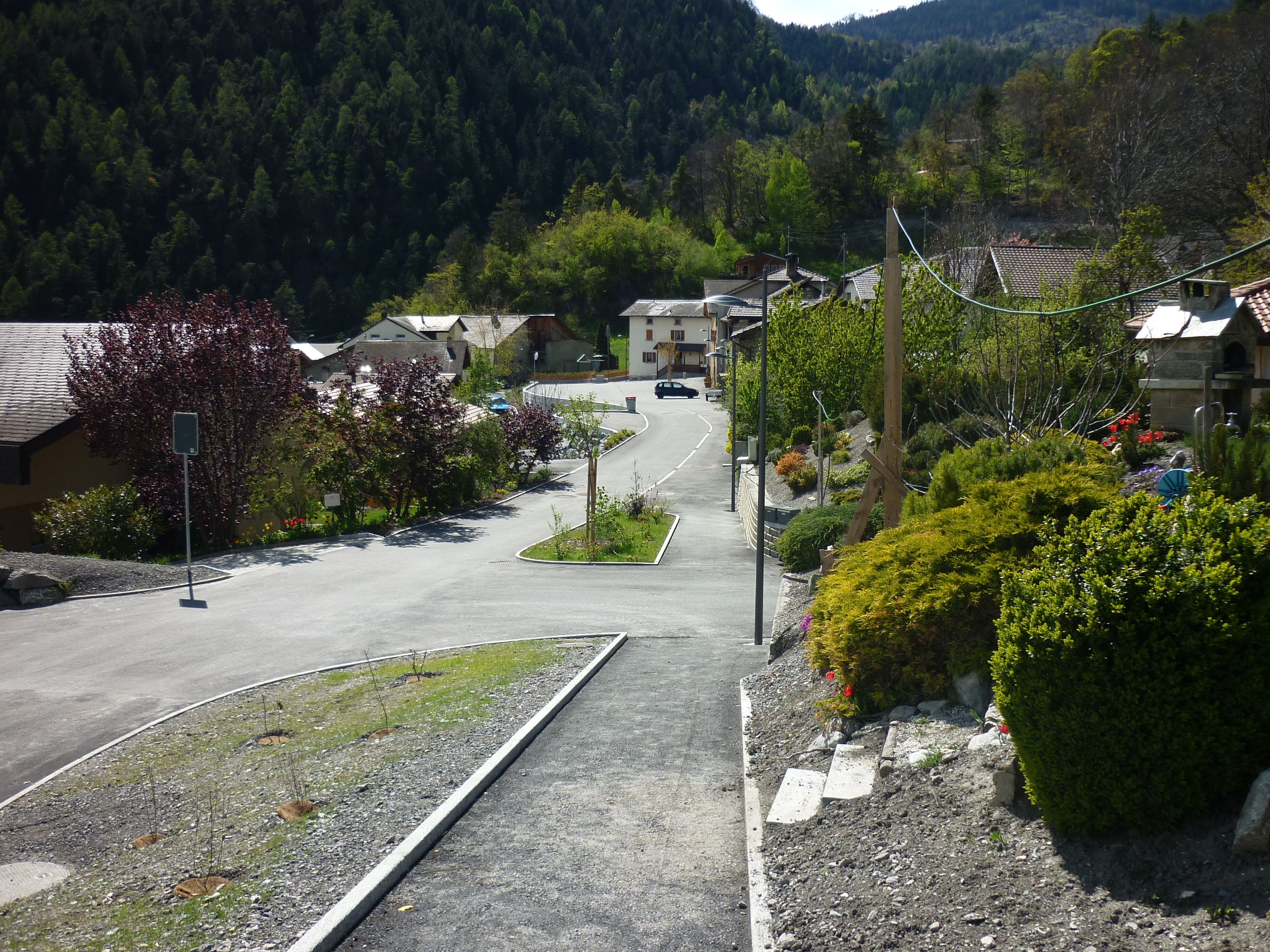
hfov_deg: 55.4
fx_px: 1211
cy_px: 476
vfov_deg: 42.9
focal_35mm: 33
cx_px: 635
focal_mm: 5.5
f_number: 8
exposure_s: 1/160
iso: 80
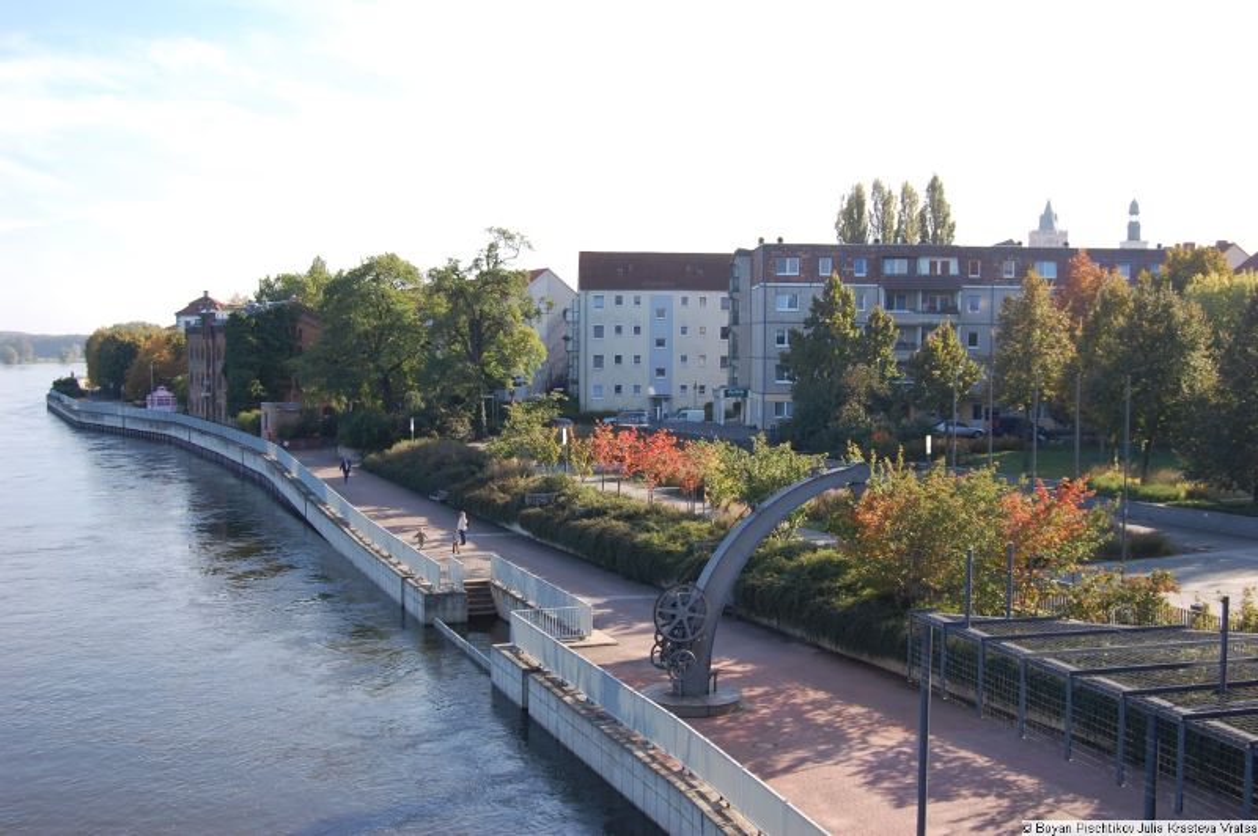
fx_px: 1362
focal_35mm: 39
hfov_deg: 49.6
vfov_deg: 34.2
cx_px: 629
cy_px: 418
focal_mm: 26
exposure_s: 1/200
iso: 200
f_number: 7.1
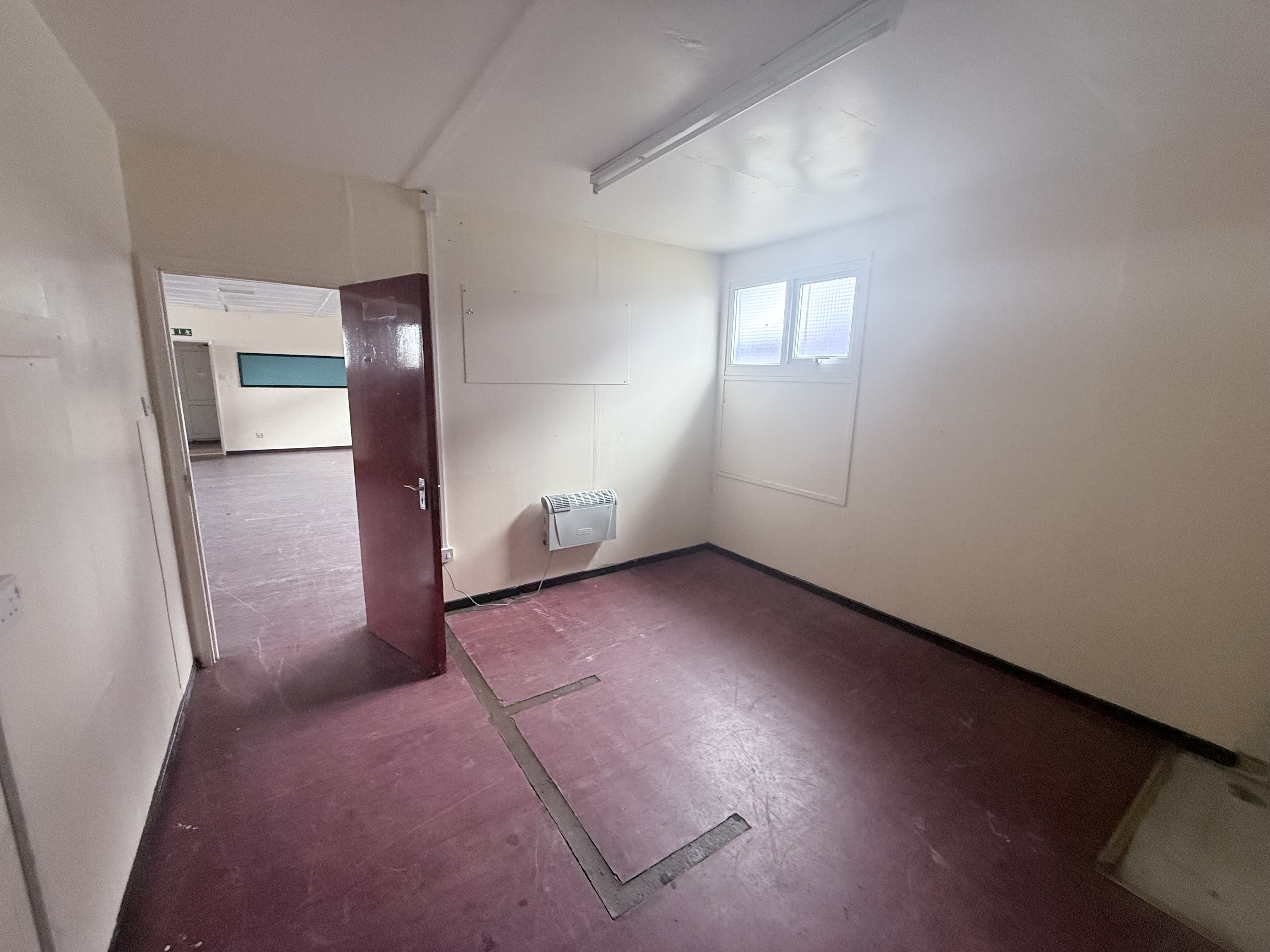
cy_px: 476
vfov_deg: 85.7
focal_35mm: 14
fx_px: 514
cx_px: 635
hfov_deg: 102.1
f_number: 2.2
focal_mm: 2.22
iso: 320
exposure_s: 1/69
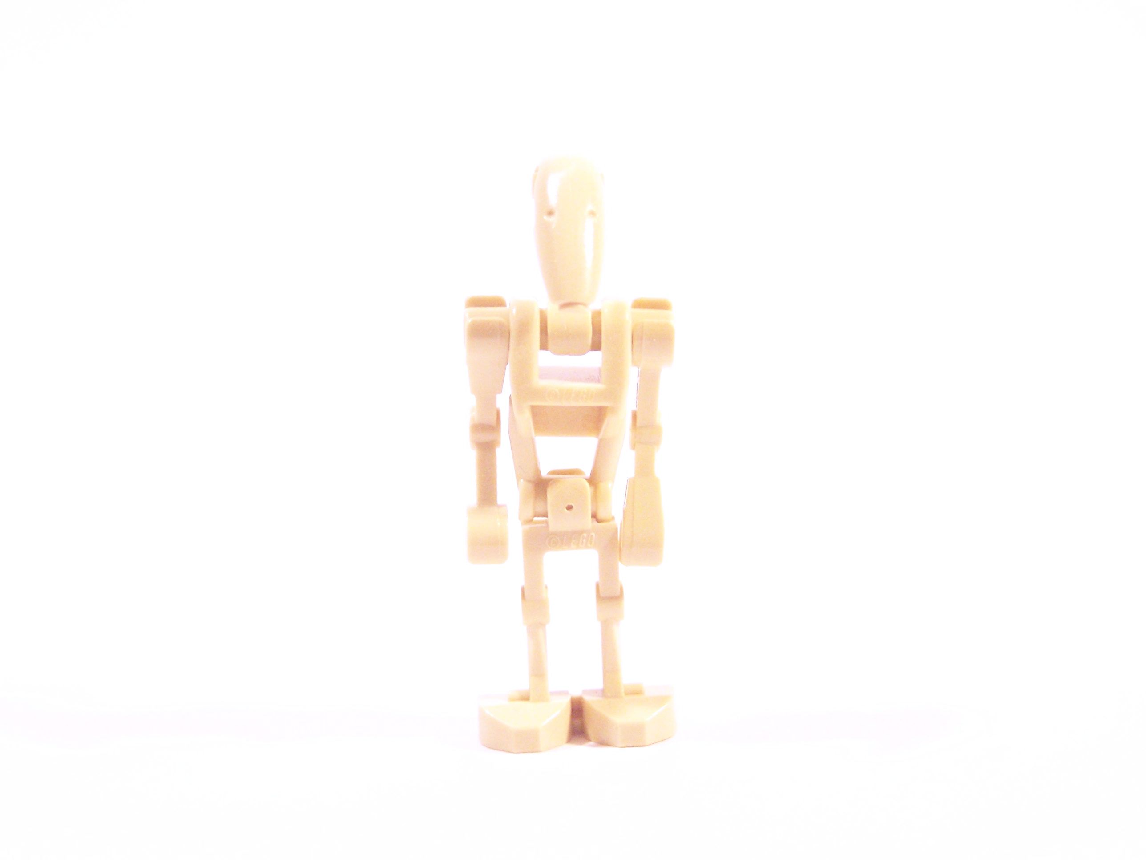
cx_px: 573
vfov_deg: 14.1
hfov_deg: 18.7
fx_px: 3476
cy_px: 430
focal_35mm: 105
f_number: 3.2
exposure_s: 1/30
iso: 400
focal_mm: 17.5
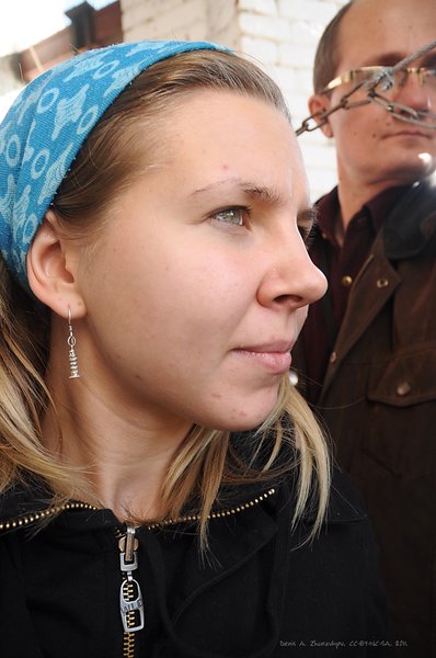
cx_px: 218
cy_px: 329
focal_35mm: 27
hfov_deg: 47.8
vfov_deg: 67.5
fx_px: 492
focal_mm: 18
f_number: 5.6
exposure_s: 1/125
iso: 250
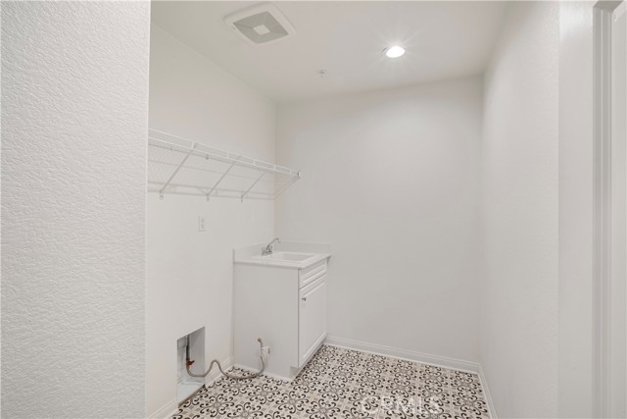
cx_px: 314
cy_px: 210
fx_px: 279
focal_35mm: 16
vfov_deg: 73.8
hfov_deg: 96.7
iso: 40
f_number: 22
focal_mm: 16
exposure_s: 30
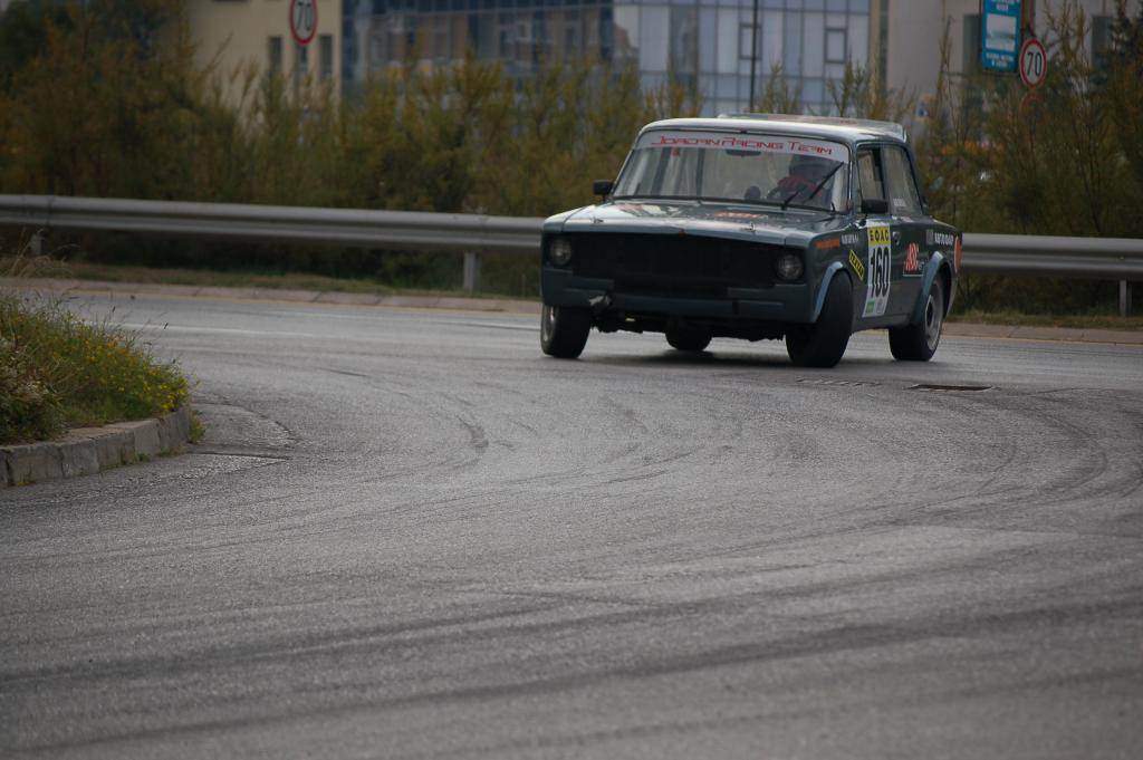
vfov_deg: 7.6
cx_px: 572
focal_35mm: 180
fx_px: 5710
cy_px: 380
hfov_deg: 11.4
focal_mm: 120
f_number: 4.8
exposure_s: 1/1000
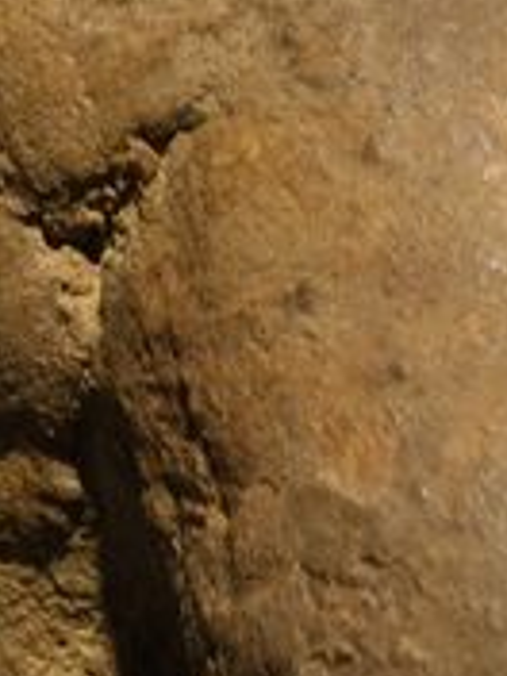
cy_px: -941
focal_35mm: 282
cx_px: -121
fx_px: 5507
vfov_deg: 6.7
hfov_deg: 5.2
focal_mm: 27
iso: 800
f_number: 6.4
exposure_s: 1/28
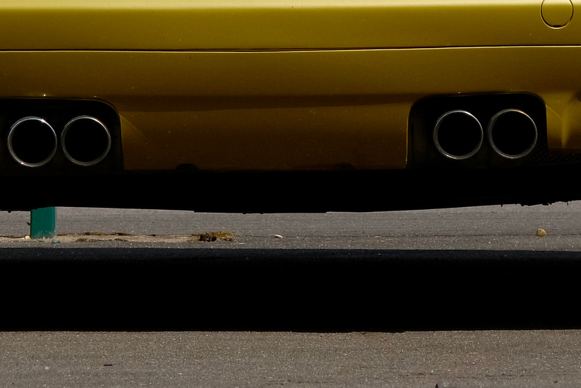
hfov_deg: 1.5
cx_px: 278
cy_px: -214
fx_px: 22597
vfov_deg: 1.0
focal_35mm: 1400
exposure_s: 1/250
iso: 160
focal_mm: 300
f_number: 14
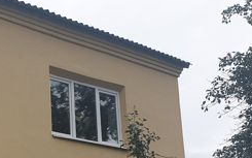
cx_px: 10
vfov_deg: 17.5
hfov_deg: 27.2
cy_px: 175
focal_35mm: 72
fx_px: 494
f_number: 2.4
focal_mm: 4.3
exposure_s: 1/488
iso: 50
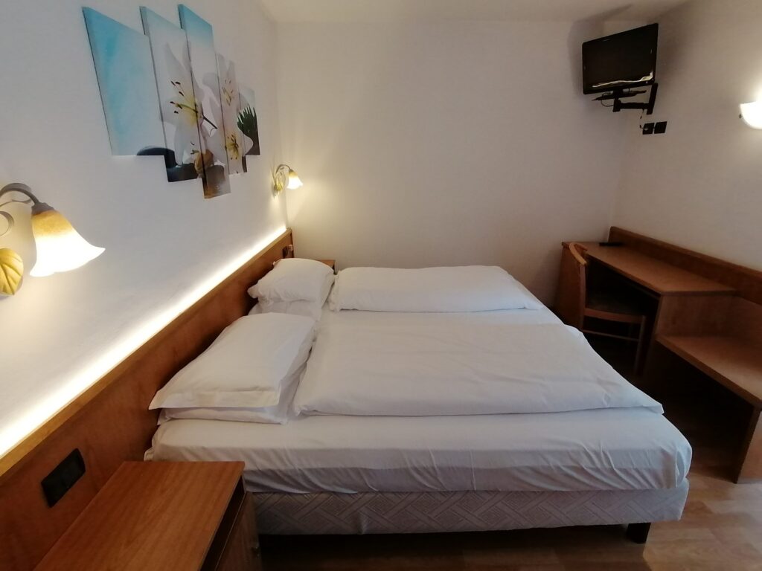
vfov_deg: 74.7
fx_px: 374
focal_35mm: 17
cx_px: 381
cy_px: 286
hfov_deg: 91.0
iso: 125
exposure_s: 1/33.3
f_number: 2.4
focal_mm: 2.84
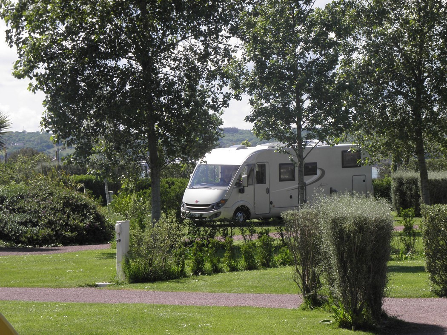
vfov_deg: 10.0
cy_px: 168
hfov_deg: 13.3
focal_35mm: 148
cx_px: 224
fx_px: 1912
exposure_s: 1/250
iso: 64
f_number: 5.6
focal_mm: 26.39
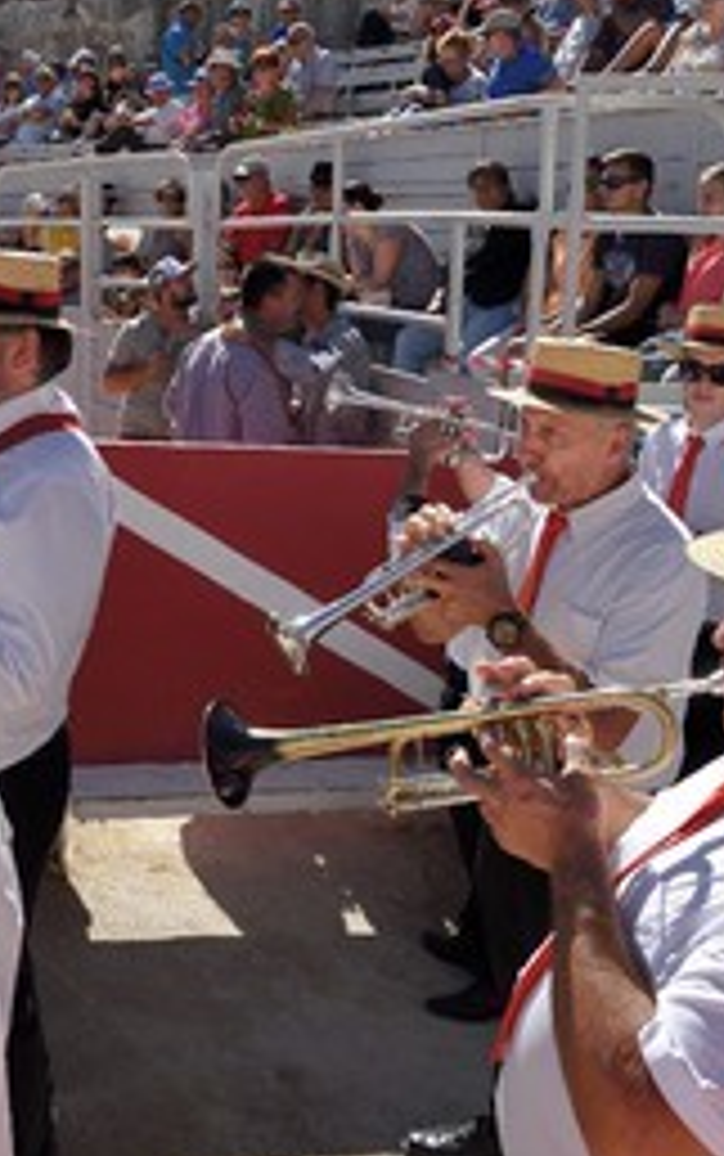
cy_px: 549
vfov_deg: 49.2
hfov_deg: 31.8
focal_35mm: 40
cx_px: 234
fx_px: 1261
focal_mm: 24
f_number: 11
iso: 200
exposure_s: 1/320
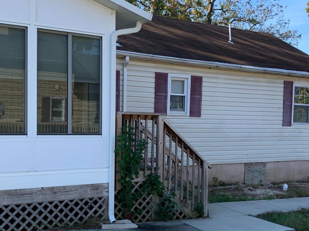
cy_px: 141
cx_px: 163
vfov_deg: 31.4
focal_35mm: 46
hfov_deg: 41.2
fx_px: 411
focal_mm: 4.25
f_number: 1.8
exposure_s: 1/580
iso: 25
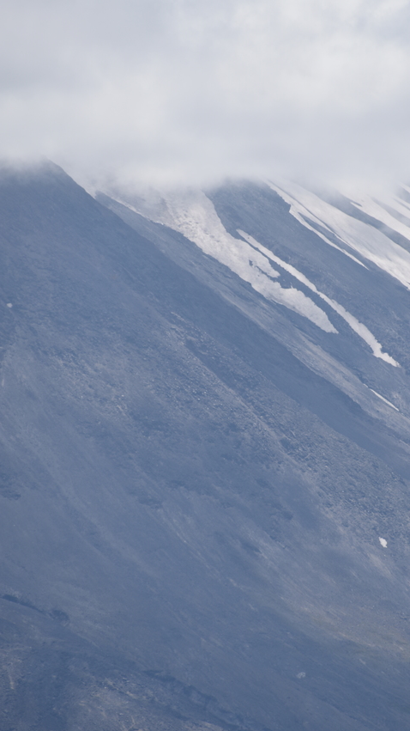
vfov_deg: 4.6
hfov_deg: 2.6
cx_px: 317
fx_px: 9152
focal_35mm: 473
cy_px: 366
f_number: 7.1
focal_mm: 300
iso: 100
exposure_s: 1/640
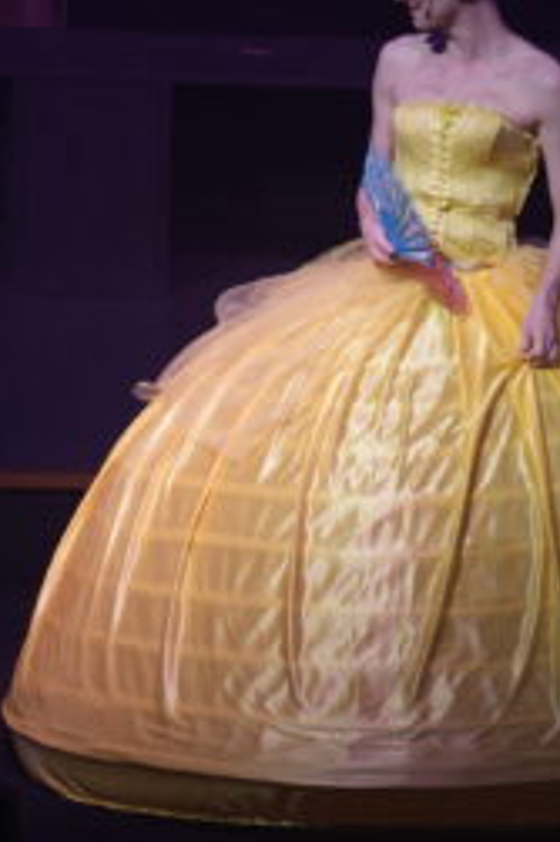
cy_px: 356
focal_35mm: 335
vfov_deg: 6.2
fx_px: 7827
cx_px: 429
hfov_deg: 4.1
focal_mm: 200
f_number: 5.6
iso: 1600
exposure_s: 1/160
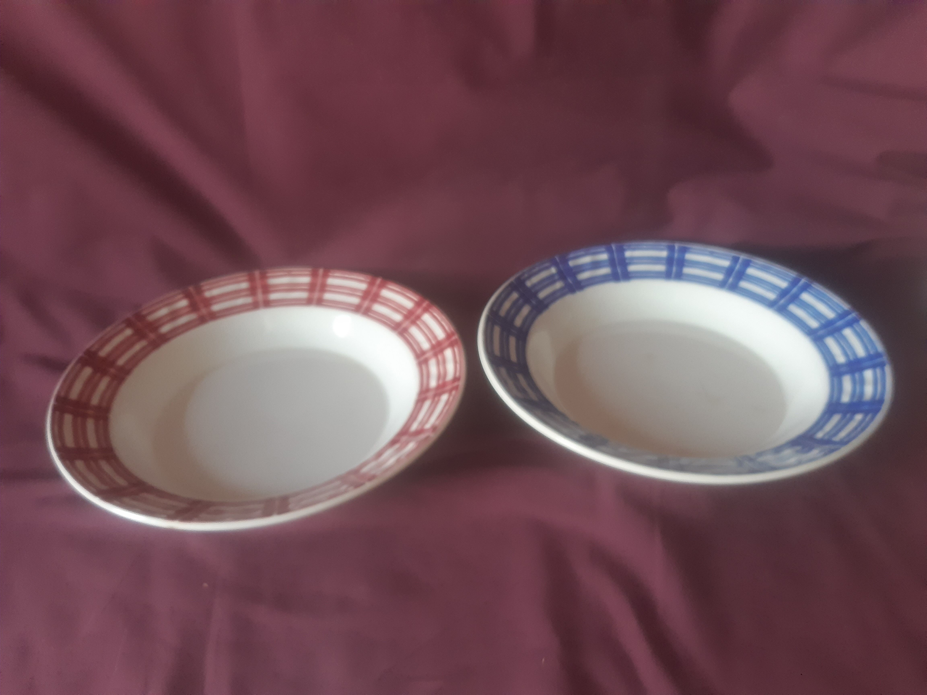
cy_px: 348
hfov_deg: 67.3
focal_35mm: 26
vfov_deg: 53.1
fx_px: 696
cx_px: 464
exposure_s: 1/50
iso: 320
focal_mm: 3.92
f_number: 1.7
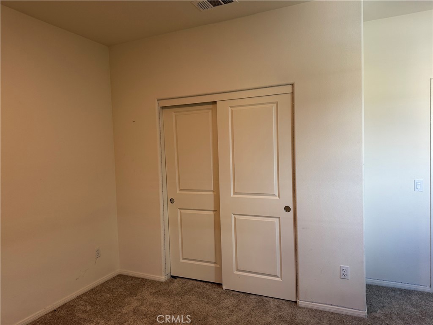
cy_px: 162
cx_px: 216
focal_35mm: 24
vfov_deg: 56.8
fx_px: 300
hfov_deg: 71.6
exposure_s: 1/120
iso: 160
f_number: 1.78
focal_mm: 6.86
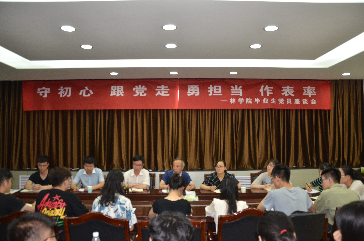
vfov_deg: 47.7
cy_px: 120
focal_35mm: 27
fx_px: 272
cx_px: 182
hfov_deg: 67.5
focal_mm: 18
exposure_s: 1/60
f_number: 3.5
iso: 800
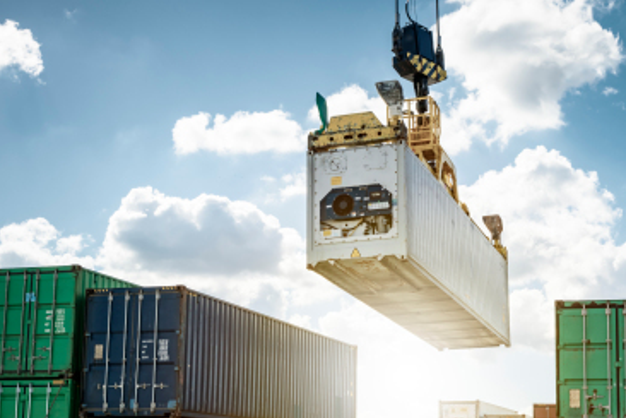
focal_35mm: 64
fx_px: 1113
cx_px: 400
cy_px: 286
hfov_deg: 31.3
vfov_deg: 21.1
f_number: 11
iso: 200
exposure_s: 1/400
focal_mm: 39
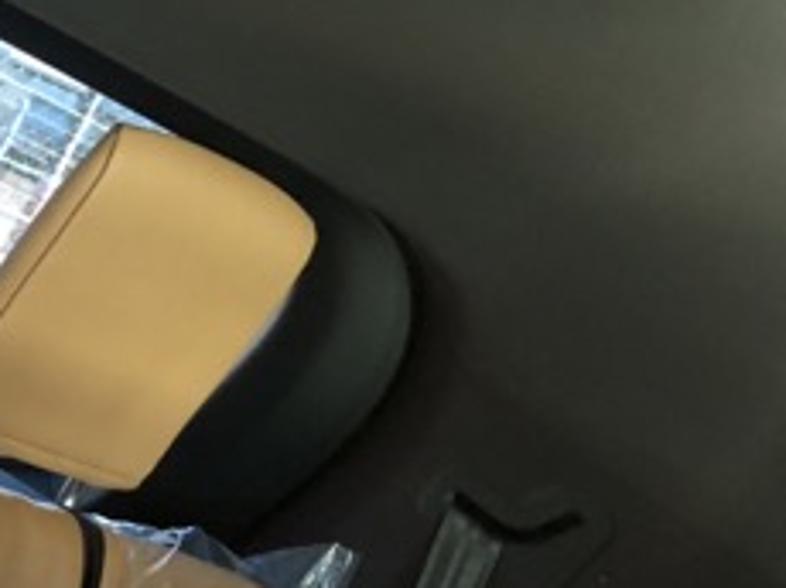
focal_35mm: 78
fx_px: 1769
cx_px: -284
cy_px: 458
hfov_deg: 22.0
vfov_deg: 18.7
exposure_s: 1/5
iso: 100
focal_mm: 3.99
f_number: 1.8
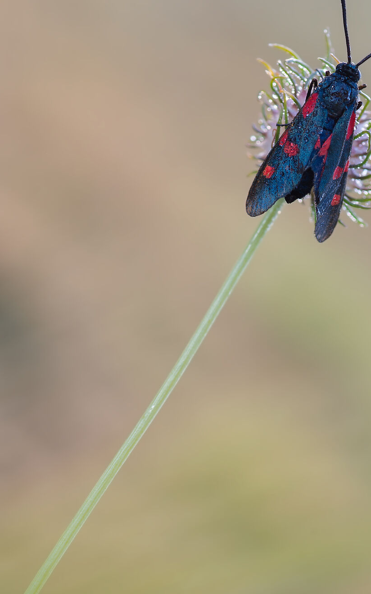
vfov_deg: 12.5
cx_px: 231
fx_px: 2703
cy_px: 302
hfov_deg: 7.9
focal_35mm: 167
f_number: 13
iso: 250
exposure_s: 1/25
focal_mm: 90
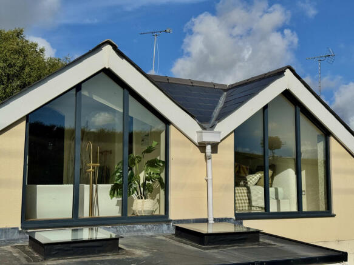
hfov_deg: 39.7
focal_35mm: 48
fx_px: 491
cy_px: 132
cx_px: 177
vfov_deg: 30.3
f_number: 1.78
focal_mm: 6.76
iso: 80
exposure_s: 1/15385
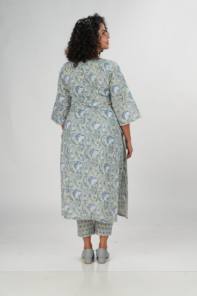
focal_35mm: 67
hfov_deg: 20.3
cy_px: 148
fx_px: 550
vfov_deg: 30.1
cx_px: 98
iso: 1600
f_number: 5.6
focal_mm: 67
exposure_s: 1/250
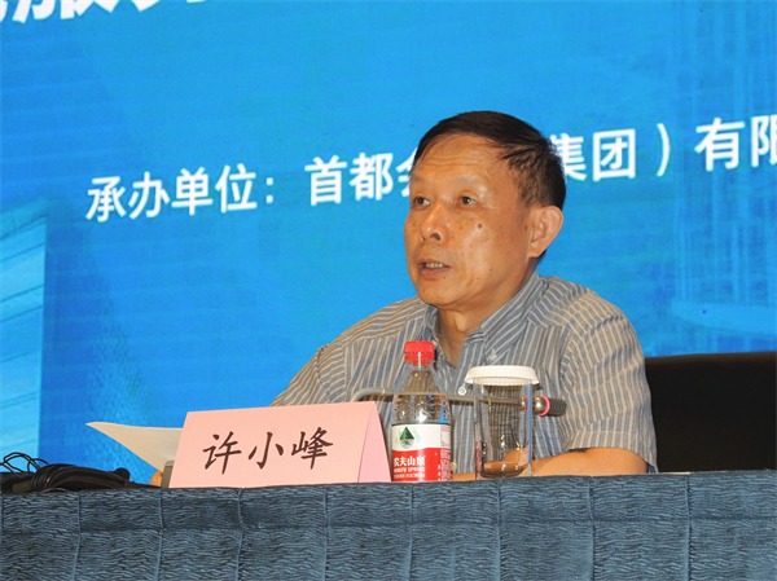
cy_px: 290
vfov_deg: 16.0
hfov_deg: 21.3
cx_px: 388
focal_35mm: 92
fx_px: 2063
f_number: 3.2
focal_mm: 19.7
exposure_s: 1/100
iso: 280
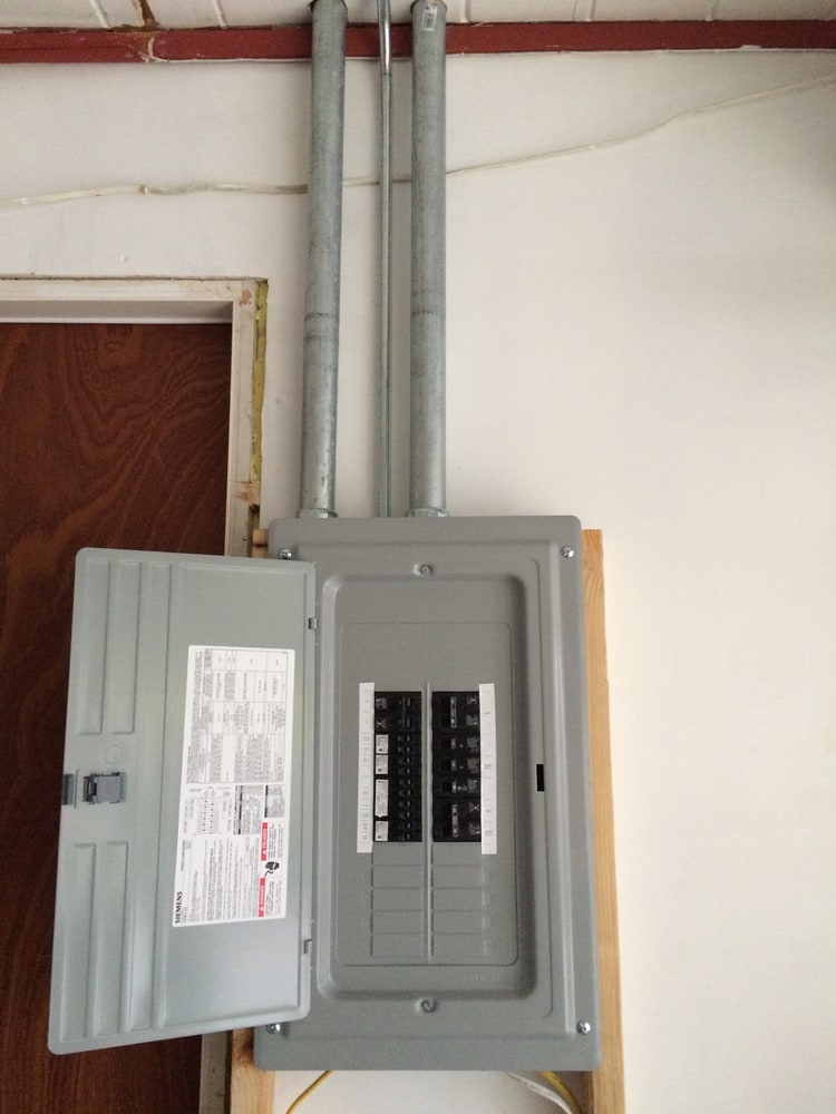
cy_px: 557
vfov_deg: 61.7
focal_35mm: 29
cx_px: 418
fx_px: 934
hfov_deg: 48.2
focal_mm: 4.15
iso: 320
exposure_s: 1/30
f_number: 2.2
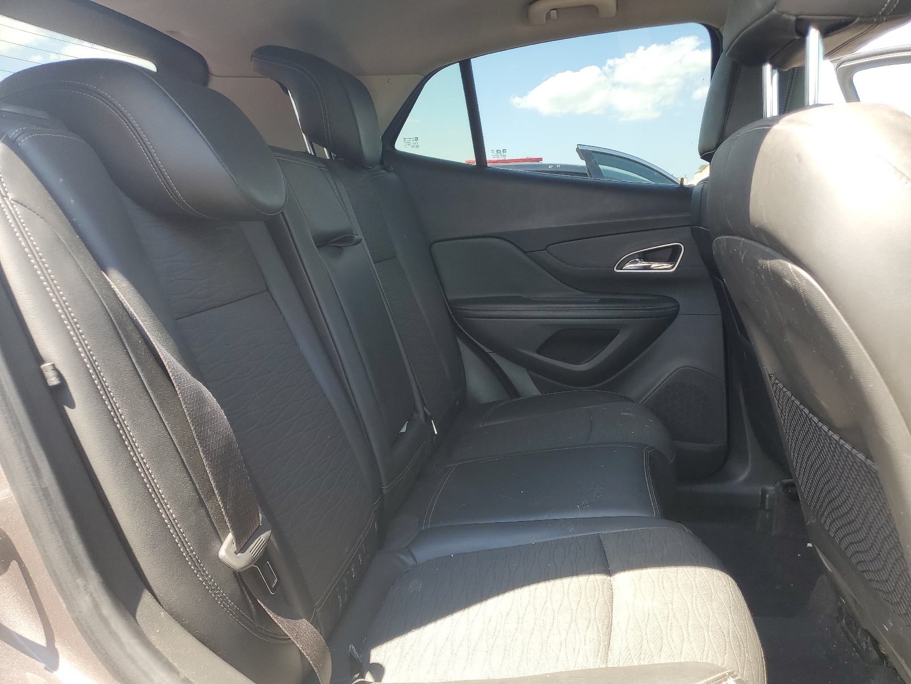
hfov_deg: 67.3
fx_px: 684
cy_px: 342
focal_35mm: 26
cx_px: 456
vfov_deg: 53.1
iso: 50
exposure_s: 1/208
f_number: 1.5
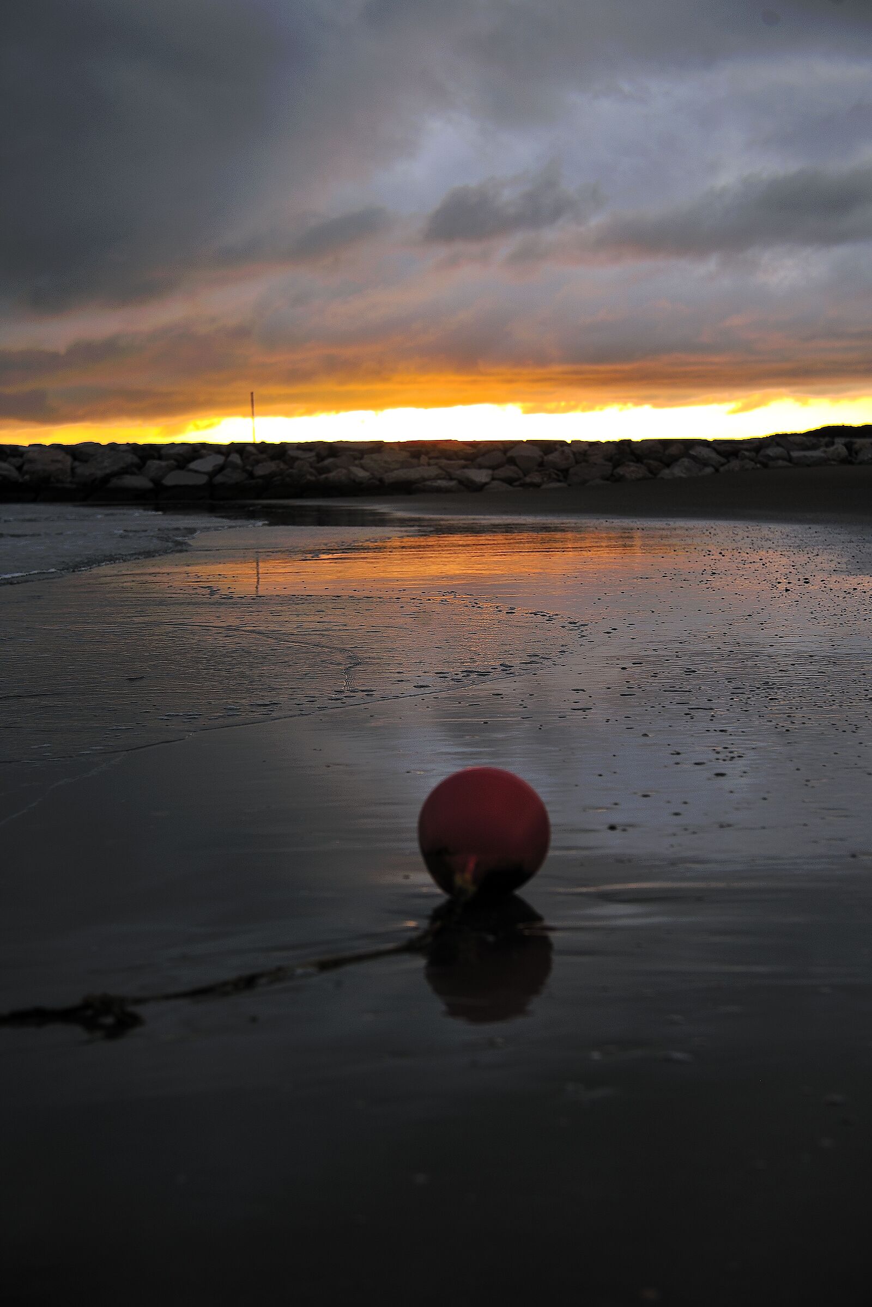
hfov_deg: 19.5
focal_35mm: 70
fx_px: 2543
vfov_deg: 28.8
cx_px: 436
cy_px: 654
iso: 100
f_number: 5
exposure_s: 1/100
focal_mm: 70
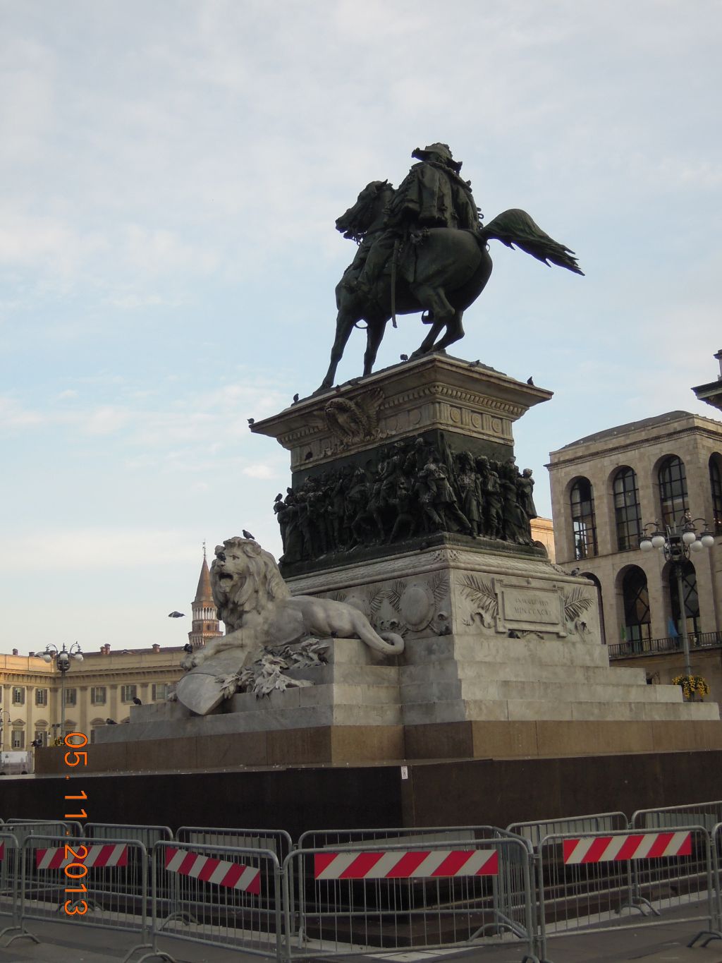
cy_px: 482
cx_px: 361
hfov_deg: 32.2
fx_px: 1251
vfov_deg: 42.1
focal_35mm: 45
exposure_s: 1/500
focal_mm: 8.1
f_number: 2.8
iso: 160
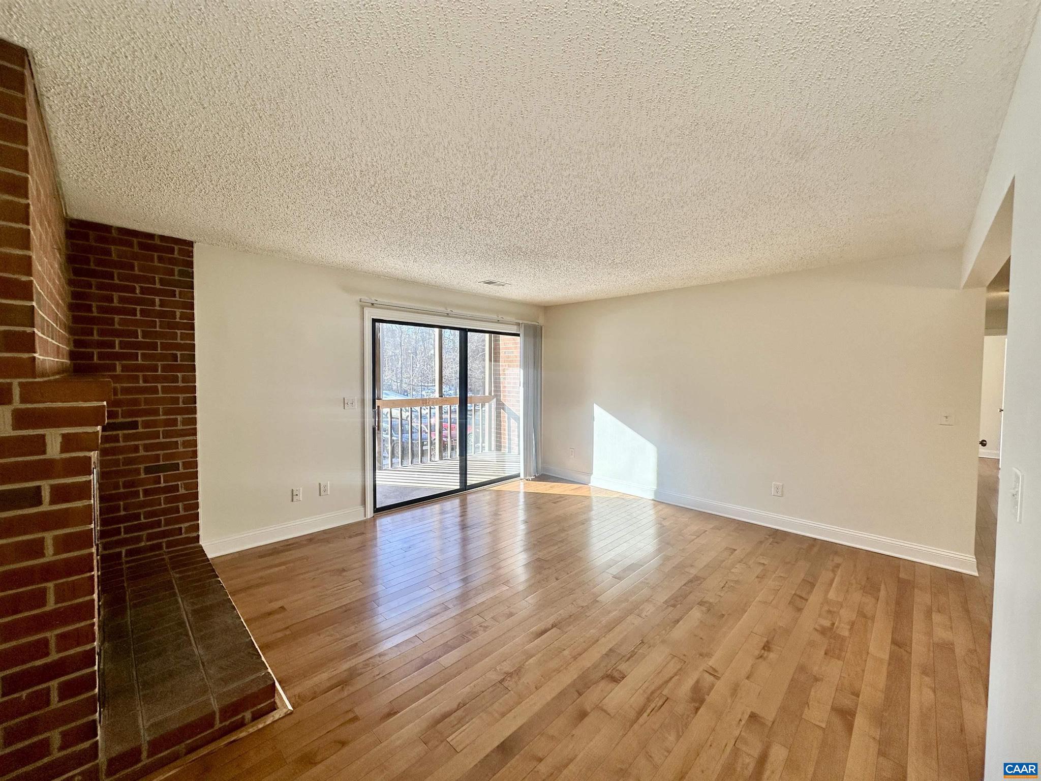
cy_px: 390
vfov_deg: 85.7
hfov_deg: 102.1
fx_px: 421
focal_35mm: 14
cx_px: 520
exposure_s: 1/127
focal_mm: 2.22
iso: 40
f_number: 2.2
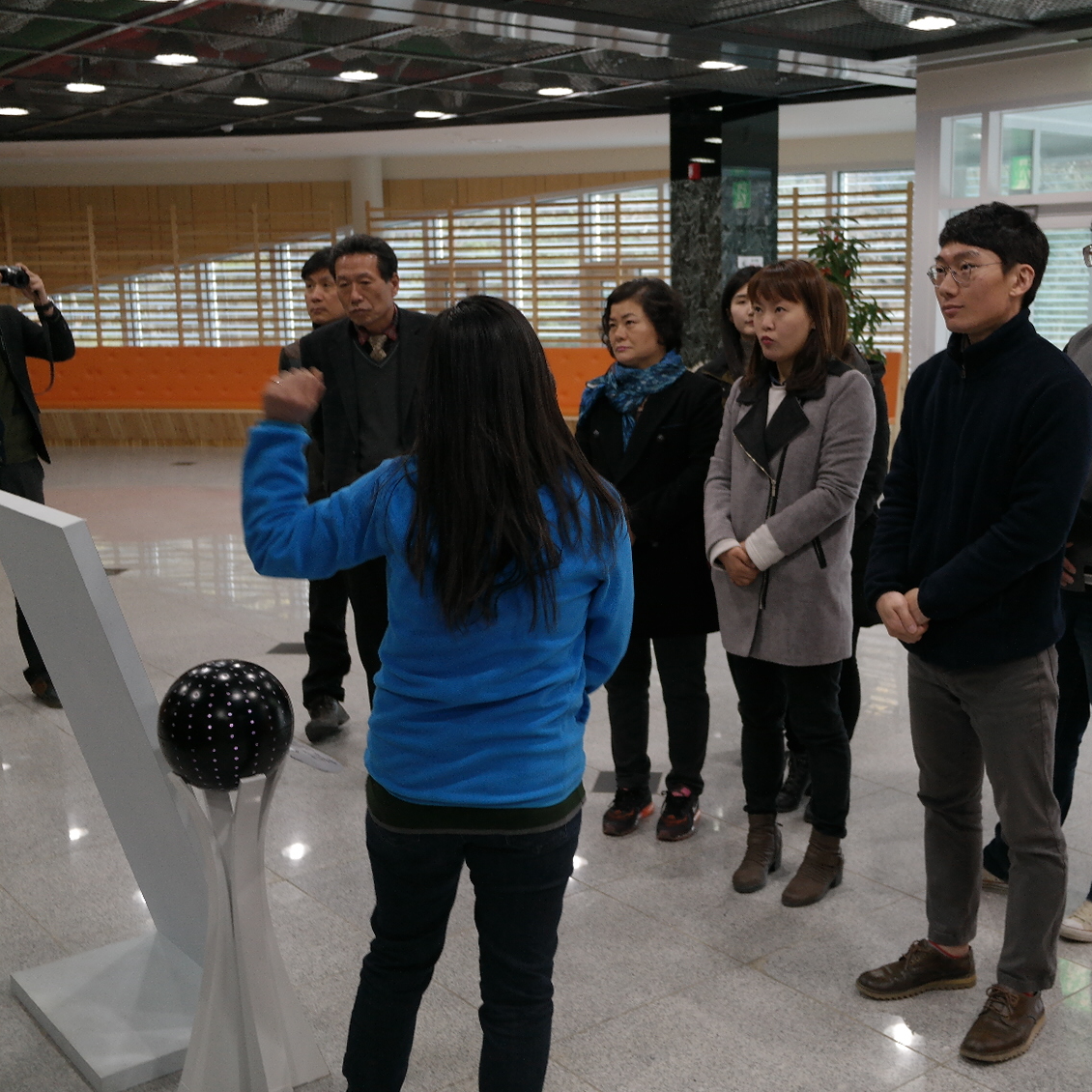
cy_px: 551
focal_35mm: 39
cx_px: 679
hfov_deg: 42.5
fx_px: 1392
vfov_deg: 42.8
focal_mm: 20
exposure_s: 1/40
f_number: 3.5
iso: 400
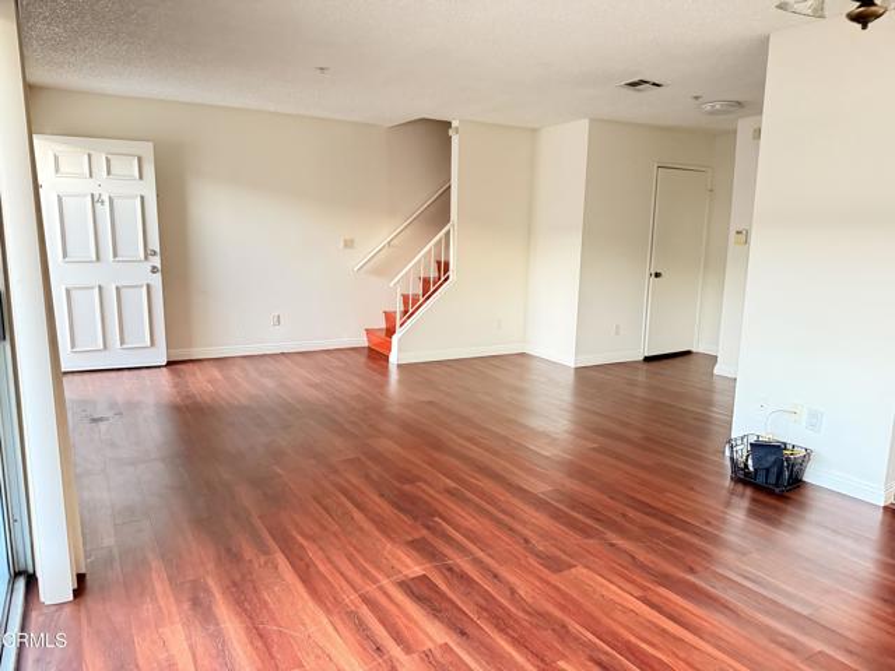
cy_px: 336
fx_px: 621
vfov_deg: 56.8
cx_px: 448
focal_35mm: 24
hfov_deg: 71.6
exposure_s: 1/30
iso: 1250
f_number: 1.78
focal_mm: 6.76
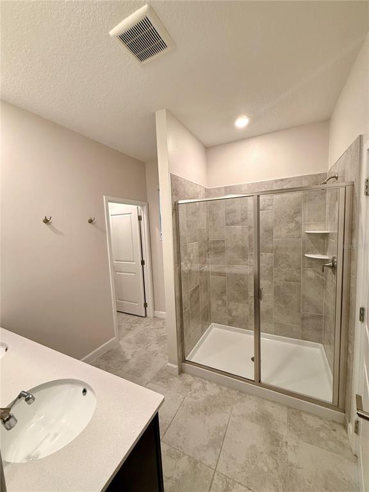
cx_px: 184
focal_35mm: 14
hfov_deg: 85.7
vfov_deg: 102.1
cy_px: 246
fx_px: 199
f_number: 2.2
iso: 320
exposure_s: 1/120
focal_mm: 2.22
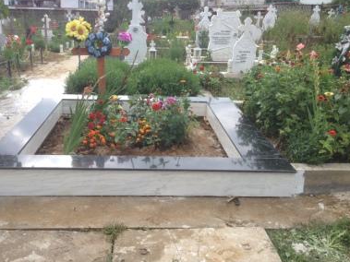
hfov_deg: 47.7
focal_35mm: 39
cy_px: 129
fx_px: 394
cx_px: 147
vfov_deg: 36.8
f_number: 2.4
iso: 50
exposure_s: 1/609
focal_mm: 4.12
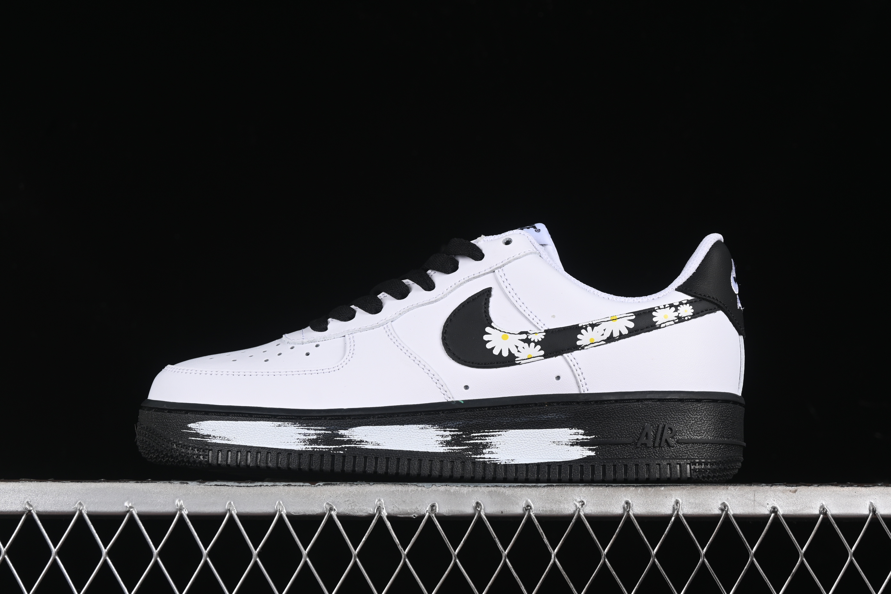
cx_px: 446
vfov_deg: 18.2
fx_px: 1856
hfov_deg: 27.0
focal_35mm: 75
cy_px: 297
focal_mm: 50
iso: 160
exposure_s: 1/80
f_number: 8
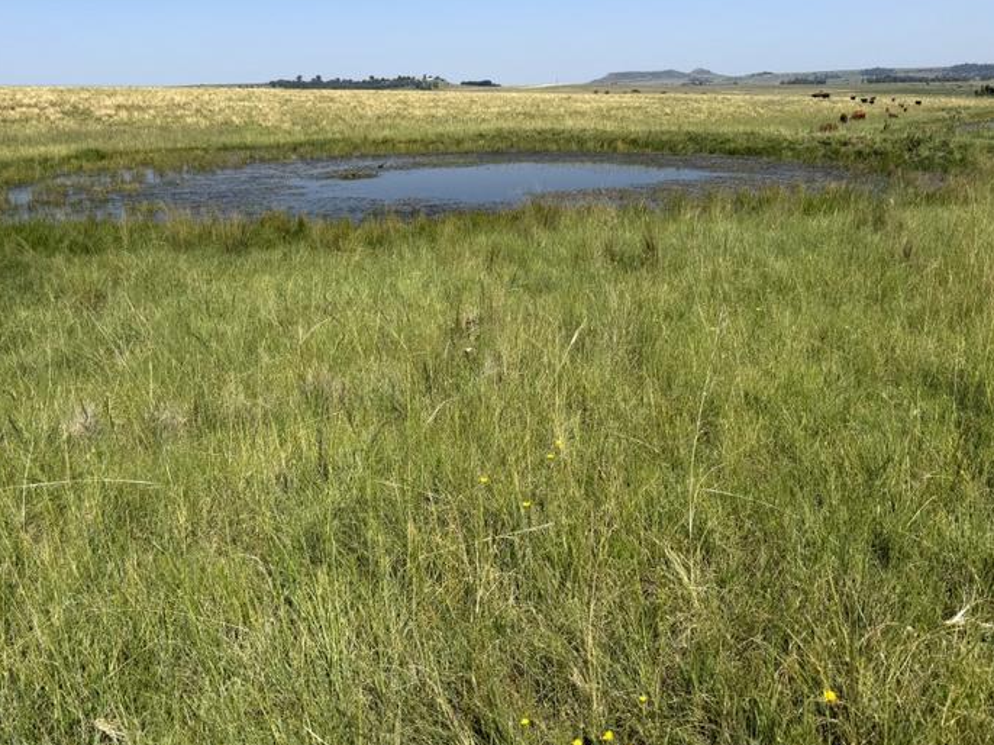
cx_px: 432
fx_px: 804
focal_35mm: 28
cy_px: 320
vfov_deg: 49.6
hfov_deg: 63.2
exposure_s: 1/6173
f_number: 1.78
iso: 80
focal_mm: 6.76
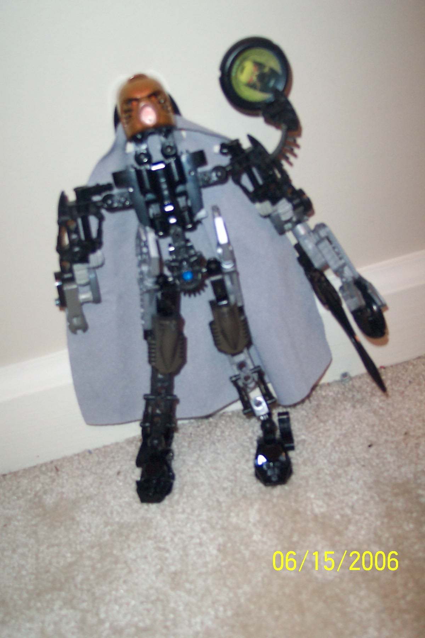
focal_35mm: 38
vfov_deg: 50.7
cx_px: 212
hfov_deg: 35.1
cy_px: 319
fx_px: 673
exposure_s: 1/30
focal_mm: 8
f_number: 2.8
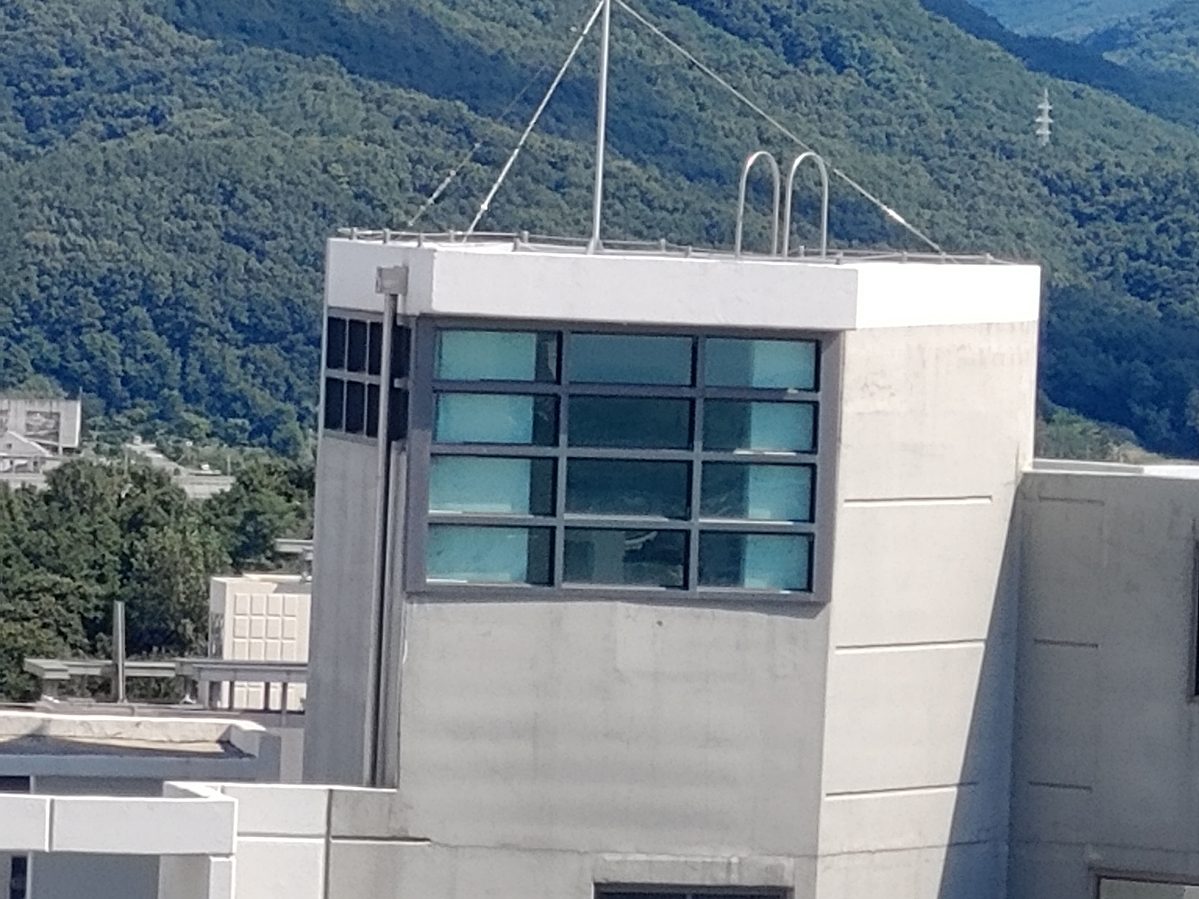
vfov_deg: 5.9
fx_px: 8659
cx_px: 600
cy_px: 450
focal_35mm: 250
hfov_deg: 7.9
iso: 50
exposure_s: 1/524
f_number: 2.4
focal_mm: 5.88
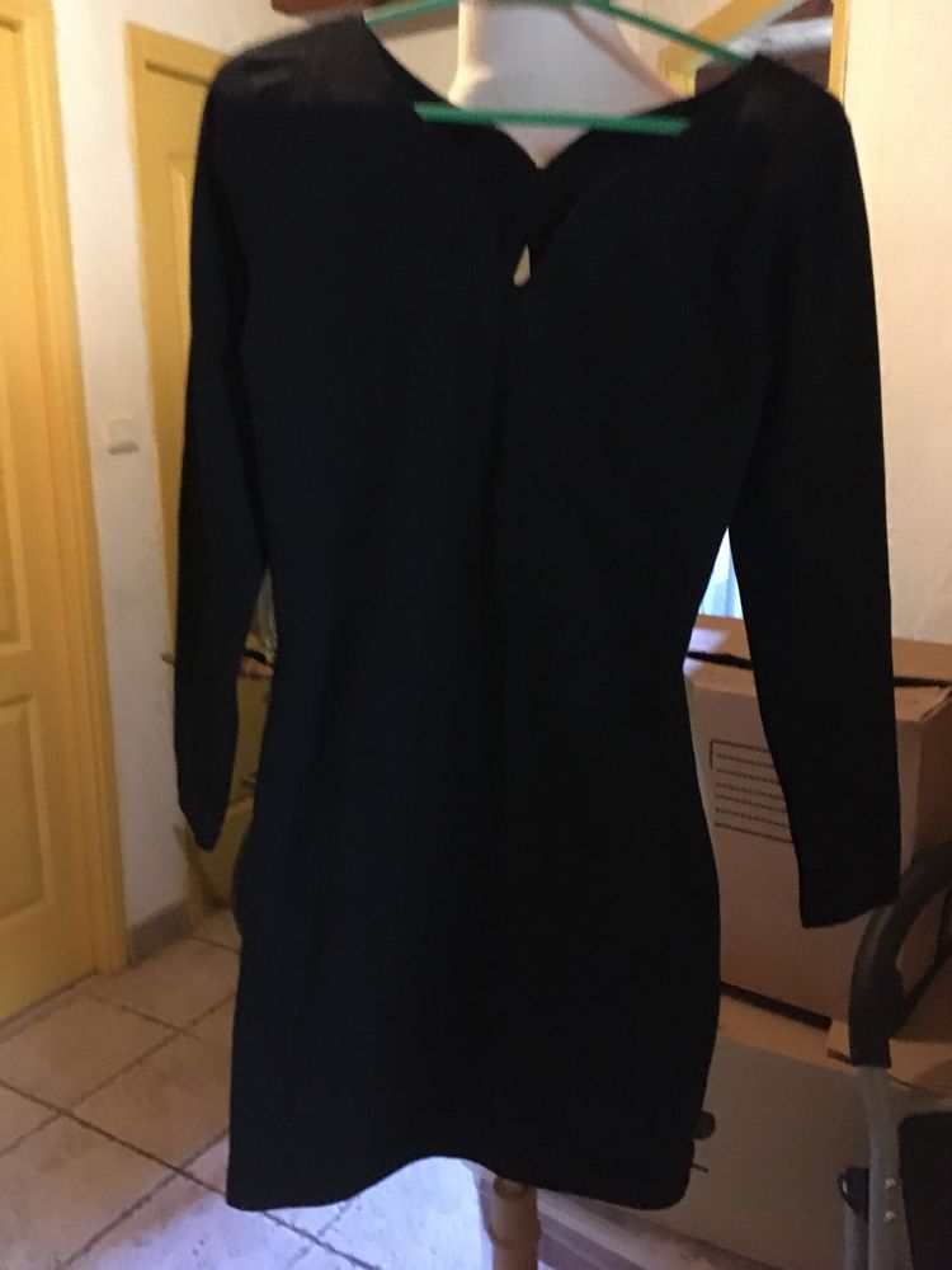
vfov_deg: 61.7
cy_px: 635
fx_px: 1063
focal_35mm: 29
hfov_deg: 48.2
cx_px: 476
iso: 1250
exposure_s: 1/17
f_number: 2.2
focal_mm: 4.15
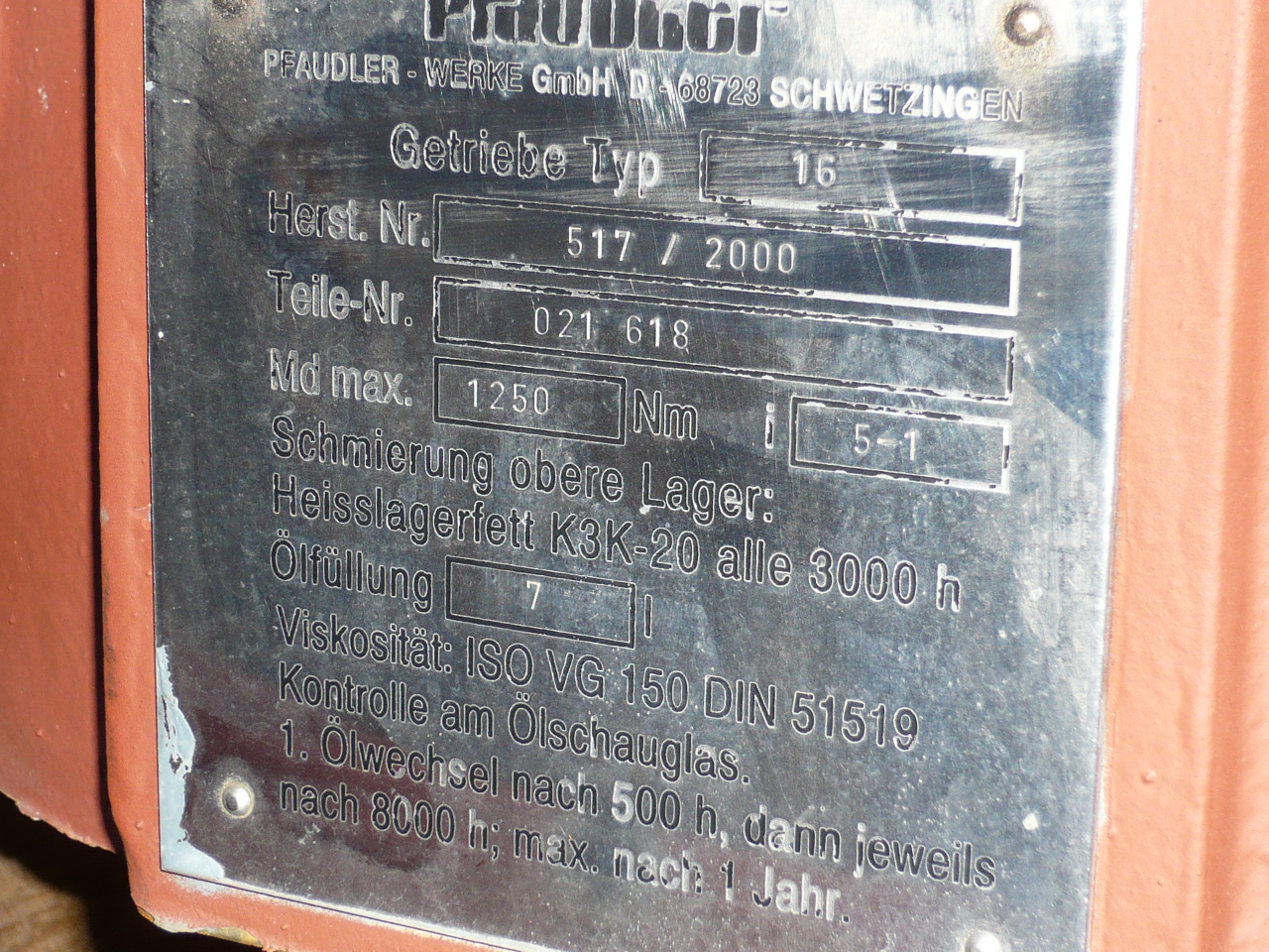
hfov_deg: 25.3
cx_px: 634
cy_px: 476
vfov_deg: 19.1
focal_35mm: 77
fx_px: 2823
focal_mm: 8.4
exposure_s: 1/30
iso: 100
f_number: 3.8
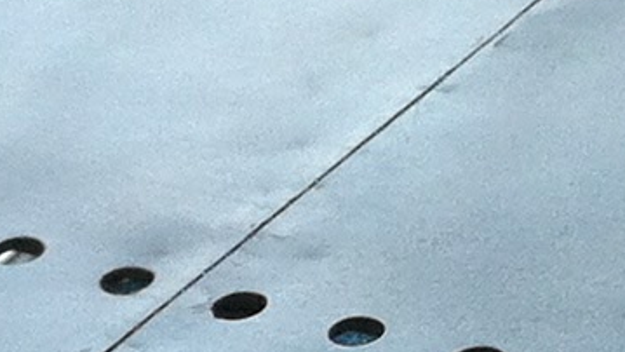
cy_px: 378
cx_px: 481
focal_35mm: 275
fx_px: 4558
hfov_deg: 7.8
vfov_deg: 4.4
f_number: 2.8
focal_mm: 3.85
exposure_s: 1/124
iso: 80
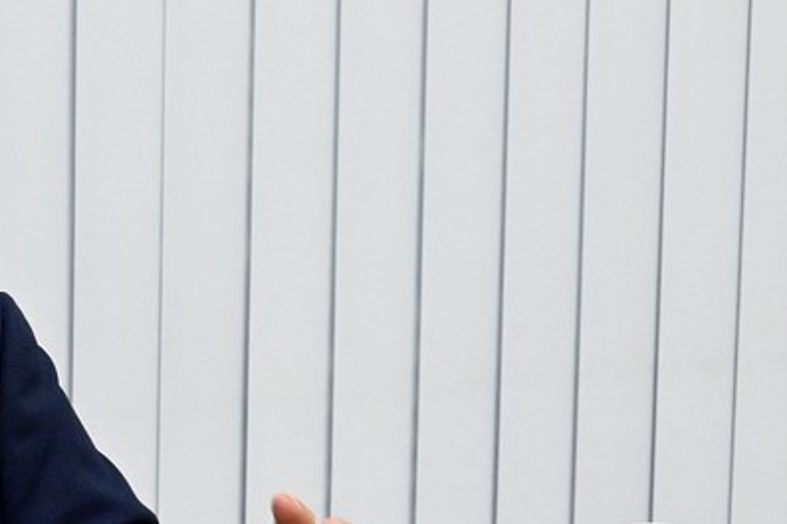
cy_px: 388
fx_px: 5286
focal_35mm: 242
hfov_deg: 8.4
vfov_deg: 5.7
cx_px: -198
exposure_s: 1/125
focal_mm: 50
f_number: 6.3
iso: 3200
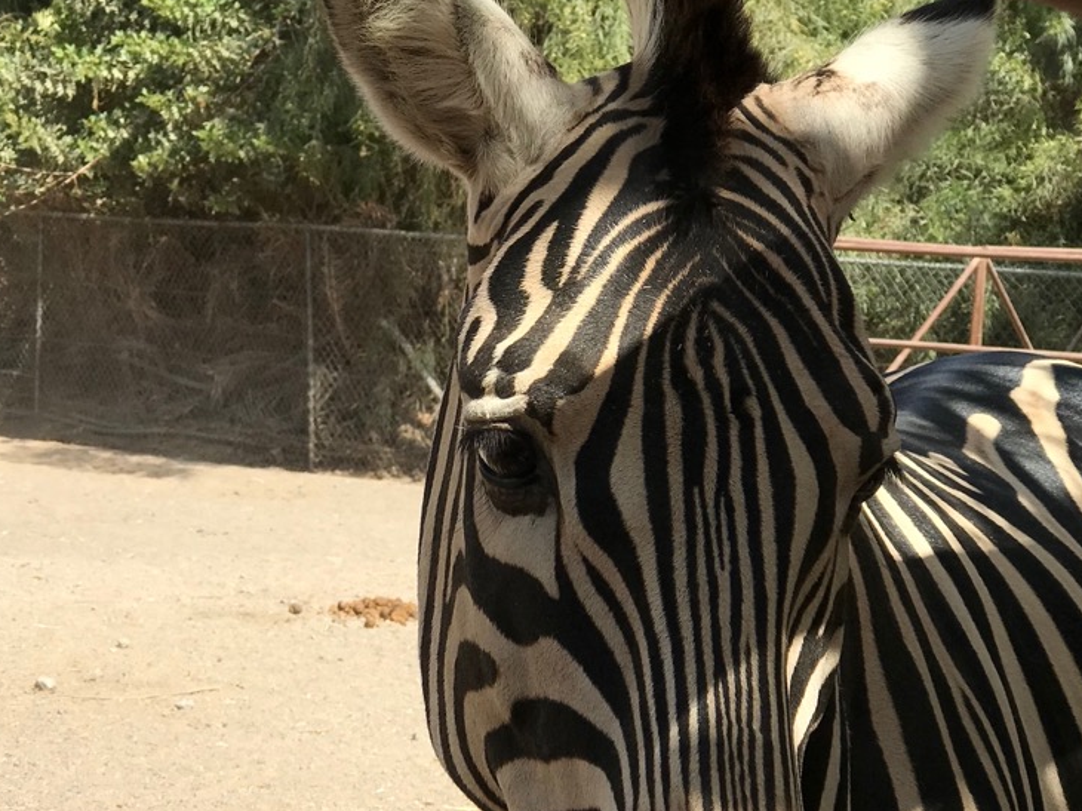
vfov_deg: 14.7
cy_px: 581
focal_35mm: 100
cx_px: 335
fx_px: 3125
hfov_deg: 19.6
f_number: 2.8
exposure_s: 1/679
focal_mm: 6.6
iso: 20
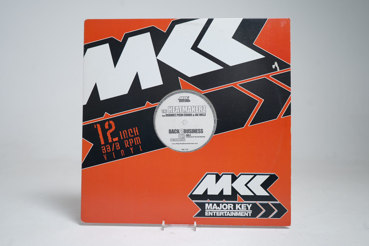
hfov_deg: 57.2
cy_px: 123
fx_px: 338
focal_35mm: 33
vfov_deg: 40.0
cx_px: 184
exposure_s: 1/6
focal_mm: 33
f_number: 5
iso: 64
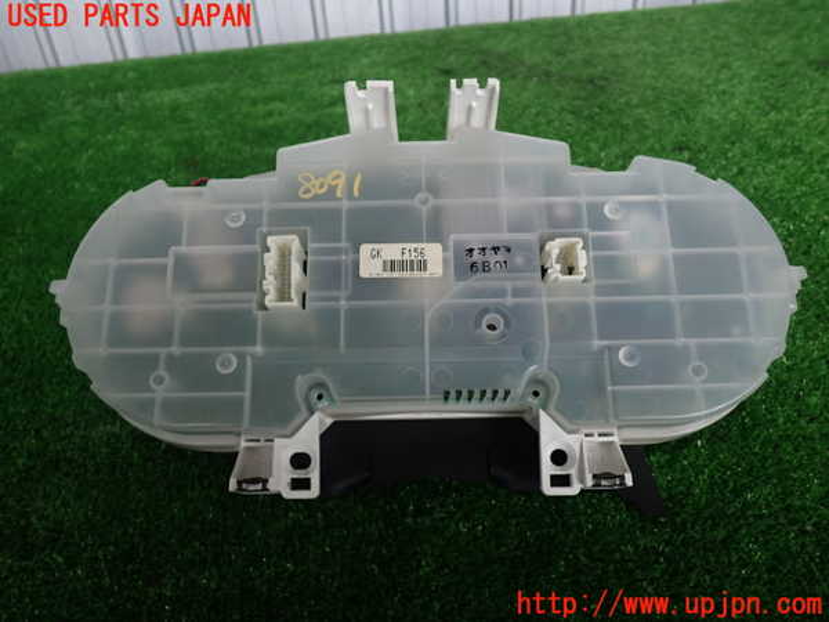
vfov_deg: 46.8
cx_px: 414
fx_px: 718
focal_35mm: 30
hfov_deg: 60.0
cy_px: 311
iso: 320
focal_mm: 5.5
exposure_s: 1/125
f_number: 2.3
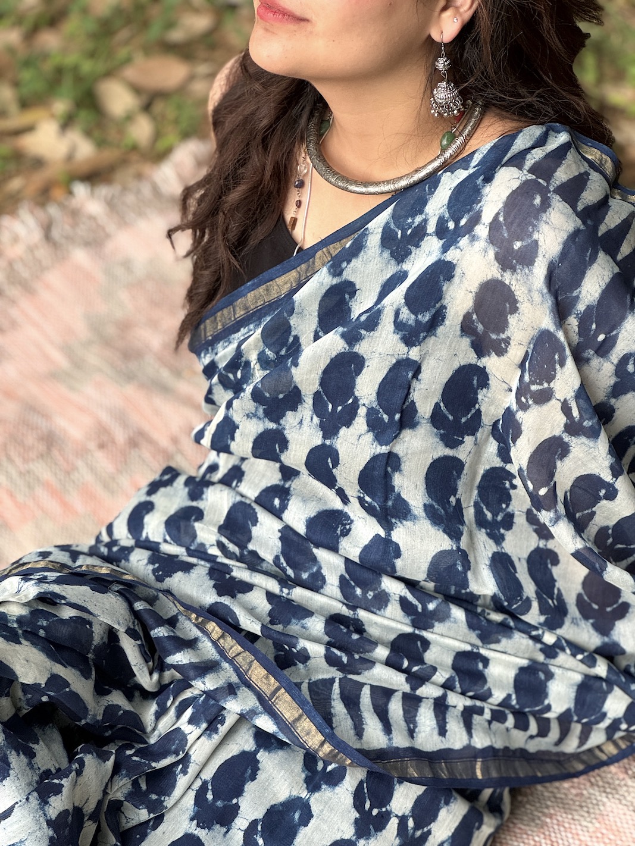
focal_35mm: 77
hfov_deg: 19.1
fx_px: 1883
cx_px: 318
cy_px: 423
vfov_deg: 25.3
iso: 200
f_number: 2.8
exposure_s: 1/78
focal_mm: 9
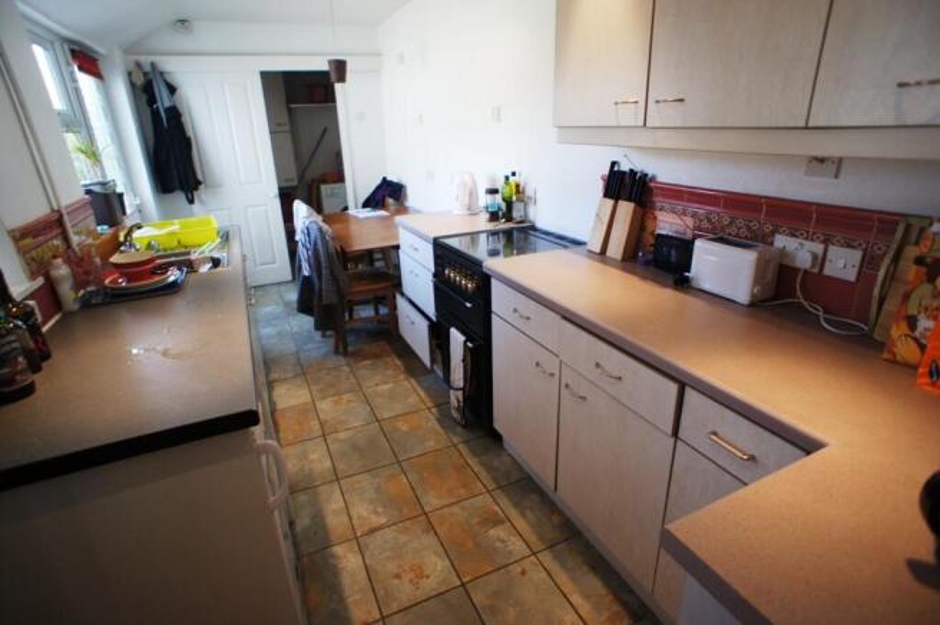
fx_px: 626
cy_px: 312
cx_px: 470
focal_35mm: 24
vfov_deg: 53.0
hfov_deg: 73.8
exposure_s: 1/30
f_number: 2.8
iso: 200
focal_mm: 16
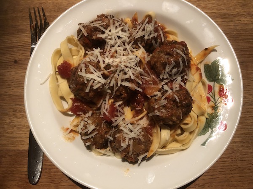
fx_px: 205
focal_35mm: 28
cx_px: 126
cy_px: 94
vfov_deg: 49.7
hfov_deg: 63.4
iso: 100
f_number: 1.8
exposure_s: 1/14
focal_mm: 3.99
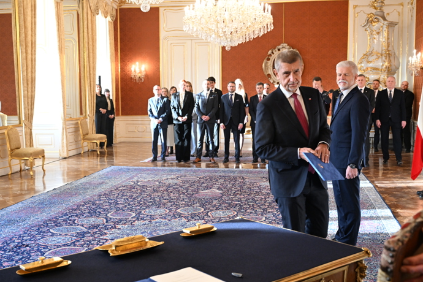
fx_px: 517
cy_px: 141
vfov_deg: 30.5
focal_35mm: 44
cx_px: 212
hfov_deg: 44.5
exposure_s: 1/250
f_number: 5.6
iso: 3200
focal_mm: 44
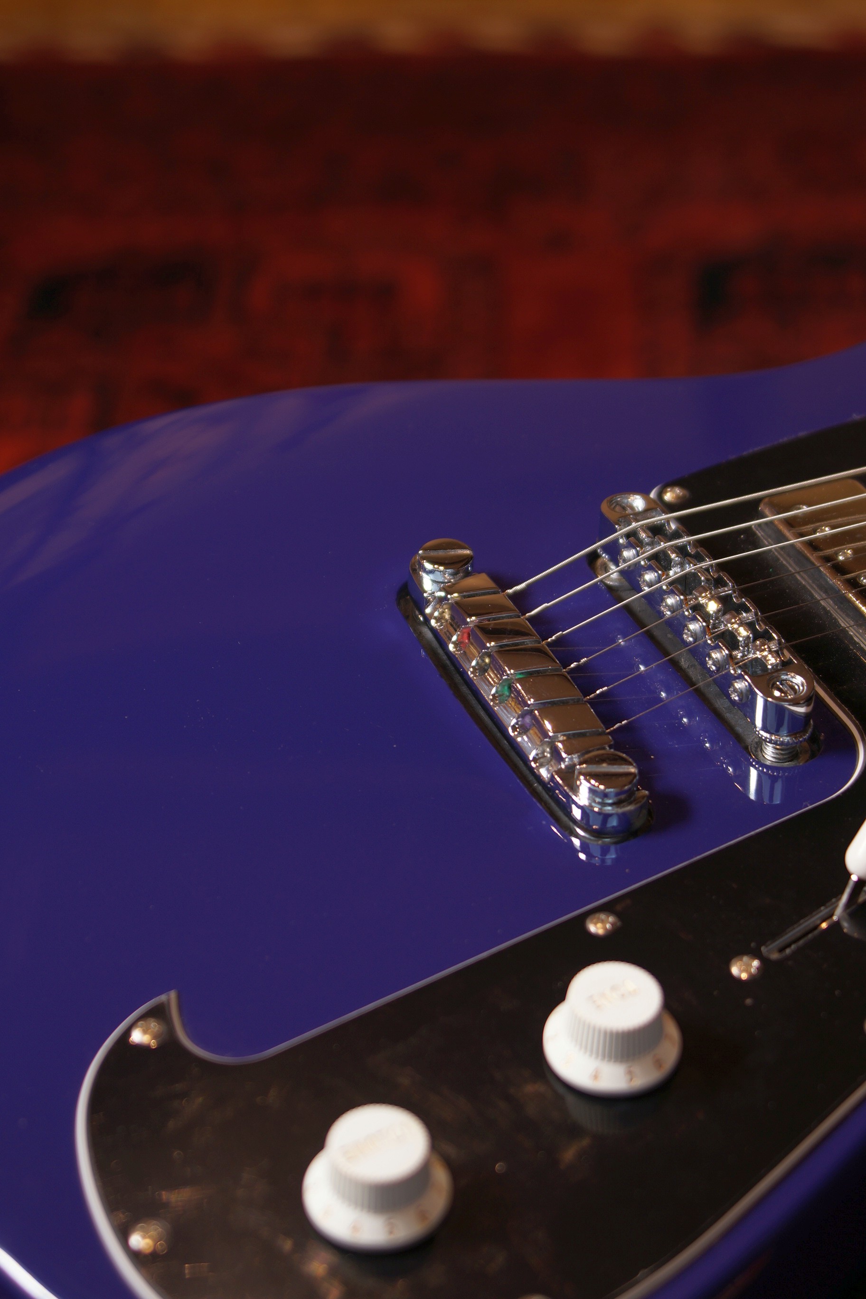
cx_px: 433
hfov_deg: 20.2
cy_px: 650
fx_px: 2435
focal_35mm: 68
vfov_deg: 29.9
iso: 100
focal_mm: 45
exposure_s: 1/13
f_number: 5
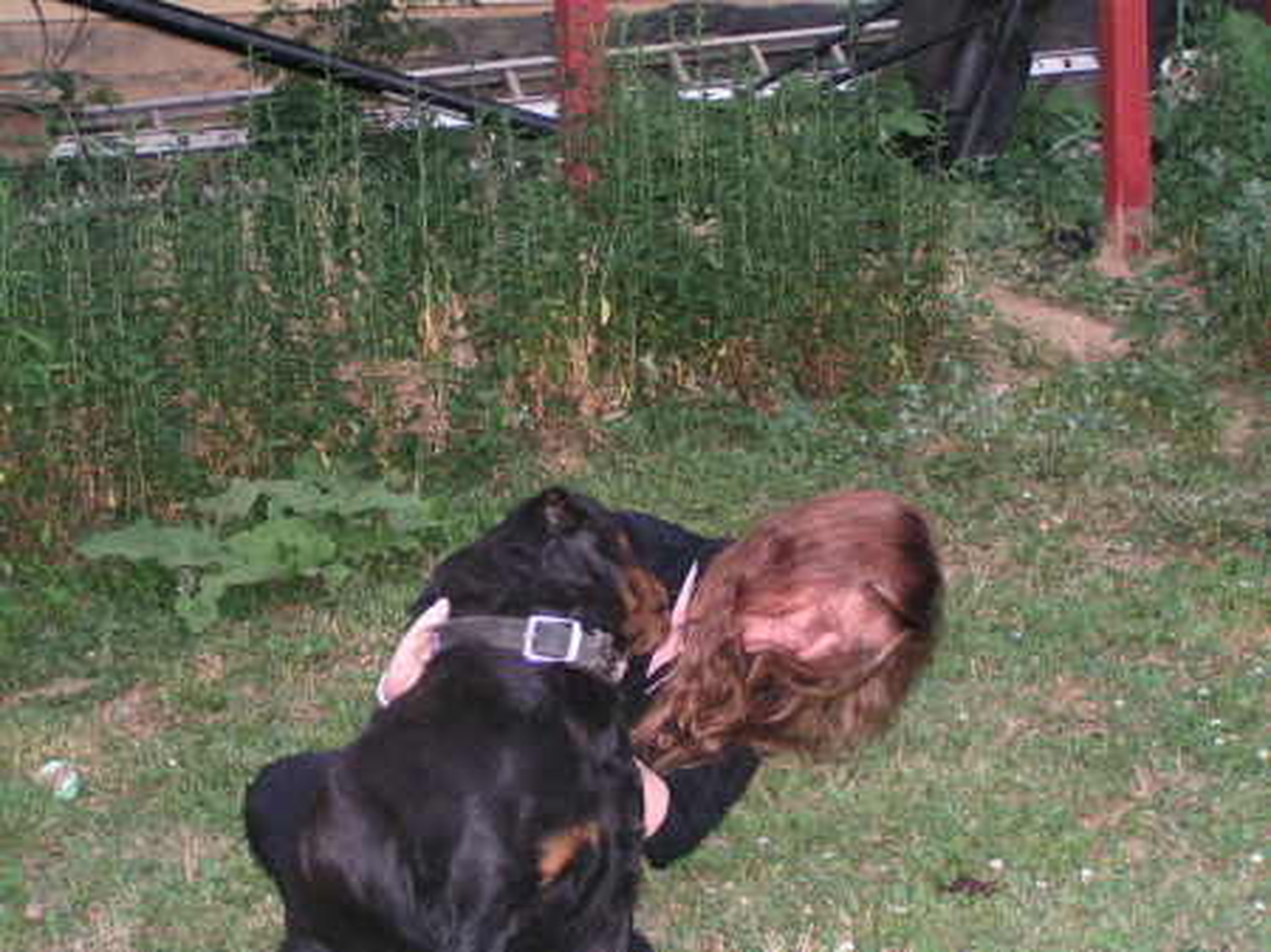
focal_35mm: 86
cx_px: 636
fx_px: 3156
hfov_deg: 22.8
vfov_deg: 17.2
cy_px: 476
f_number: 3.2
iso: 200
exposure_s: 1/100
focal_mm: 13.2
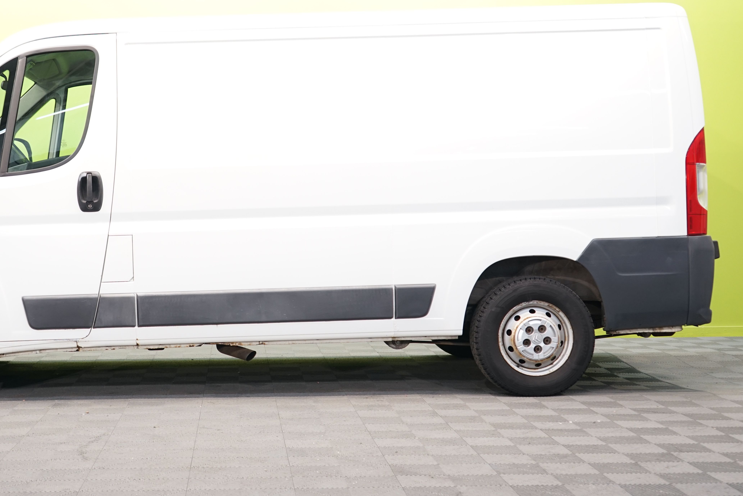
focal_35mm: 58
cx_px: 243
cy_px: 180
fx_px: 1197
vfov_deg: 23.3
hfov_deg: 34.1
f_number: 4
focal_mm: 40
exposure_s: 1/30
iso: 640
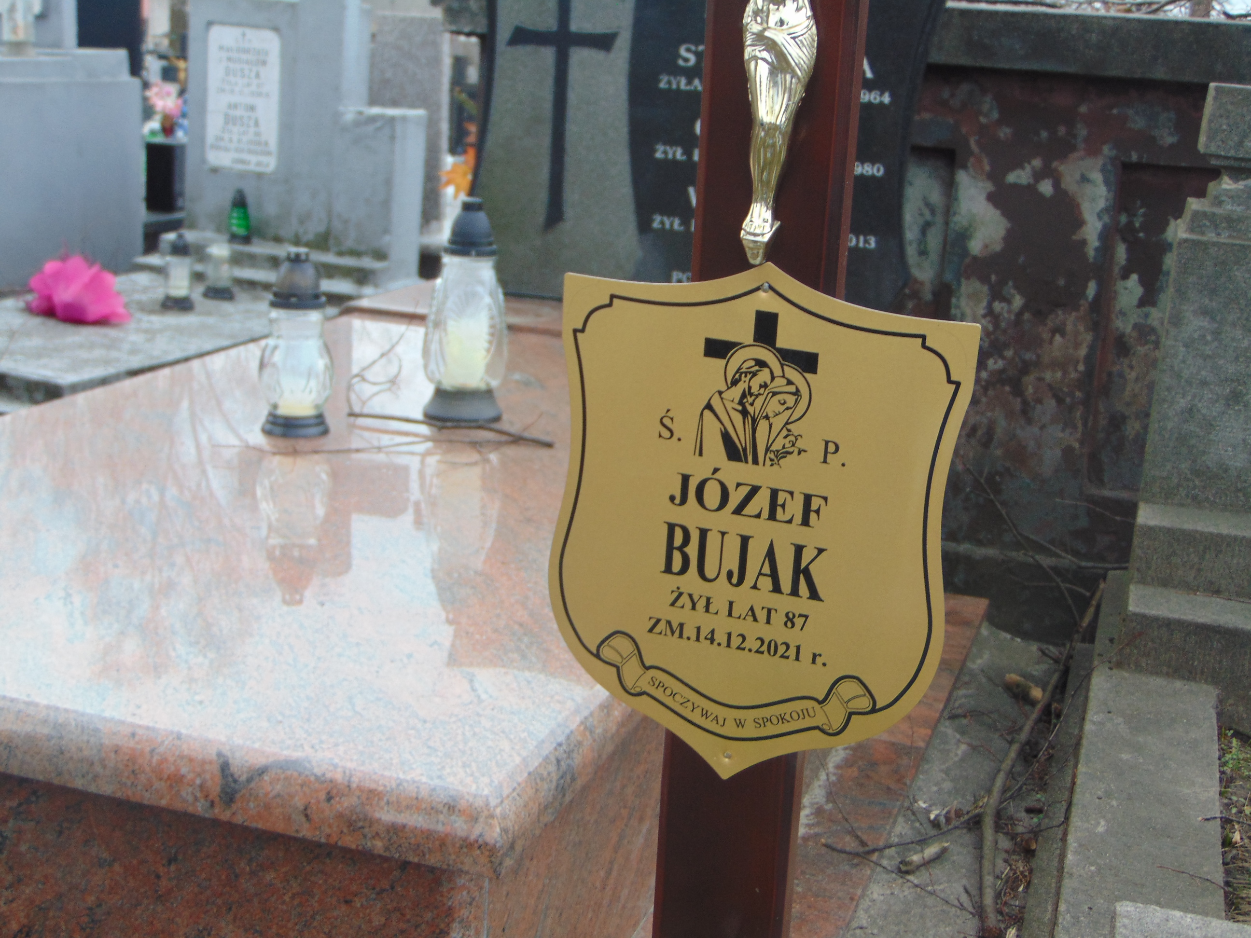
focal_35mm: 50
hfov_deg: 38.2
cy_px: 469
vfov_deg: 29.1
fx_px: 1807
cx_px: 626
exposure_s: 1/80
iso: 80
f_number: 3.5
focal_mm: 9
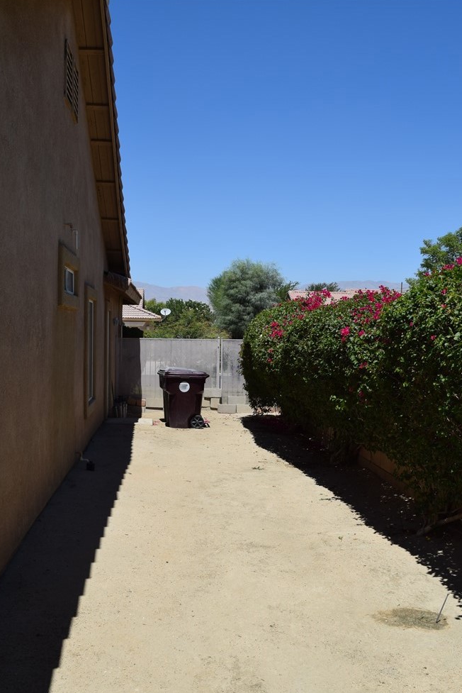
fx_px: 769
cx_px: 228
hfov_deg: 33.4
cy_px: 382
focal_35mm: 40
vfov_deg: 48.4
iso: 200
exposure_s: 1/500
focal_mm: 24
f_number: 11
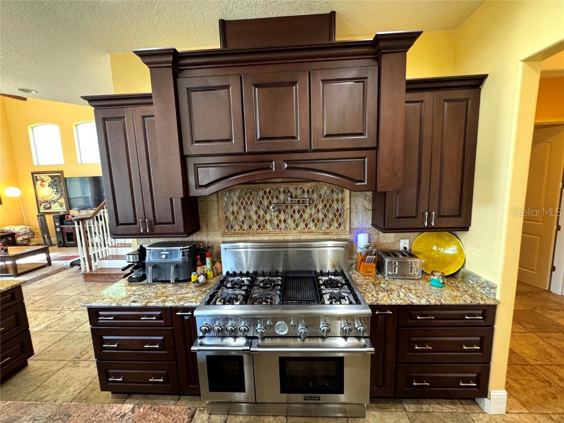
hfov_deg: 102.1
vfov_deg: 85.7
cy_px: 212
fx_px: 228
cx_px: 282
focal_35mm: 14
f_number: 2.2
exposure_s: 1/60
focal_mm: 2.22
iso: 640
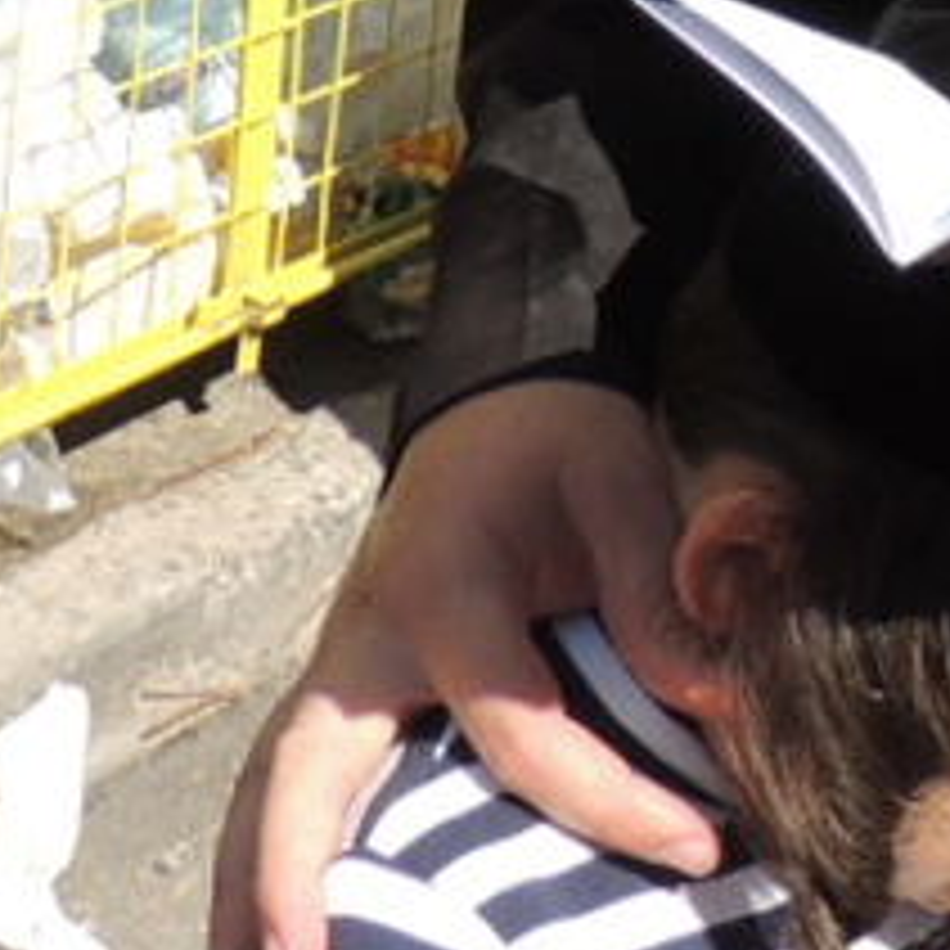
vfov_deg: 11.5
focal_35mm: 141
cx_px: 756
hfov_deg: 12.3
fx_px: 4378
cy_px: -774
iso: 100
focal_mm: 4.3
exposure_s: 1/800
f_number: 3
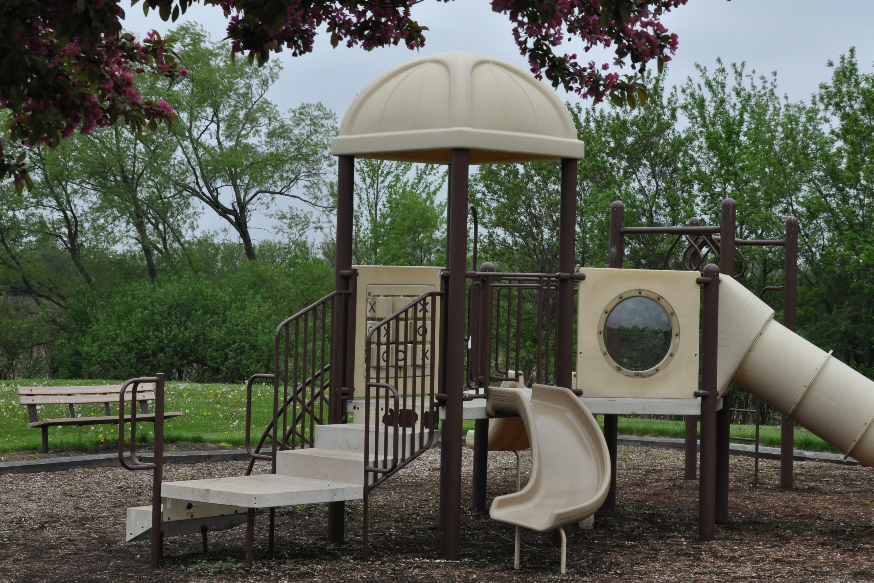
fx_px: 1894
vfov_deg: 17.5
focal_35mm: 78
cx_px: 495
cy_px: 281
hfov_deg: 26.0
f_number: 10
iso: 1000
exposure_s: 1/400
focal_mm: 42
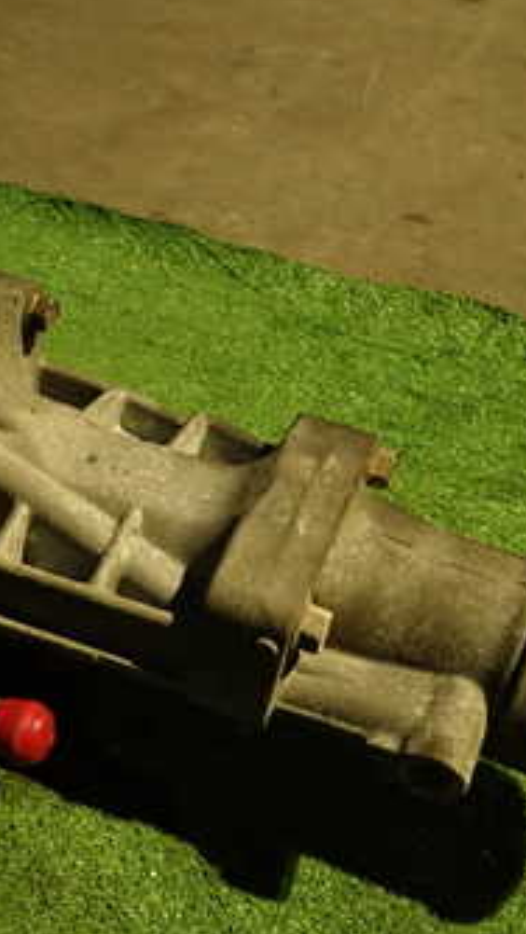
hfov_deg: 23.2
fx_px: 1214
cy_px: 450
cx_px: -25
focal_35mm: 49
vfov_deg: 42.1
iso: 500
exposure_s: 1/30
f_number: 2
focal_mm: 4.5
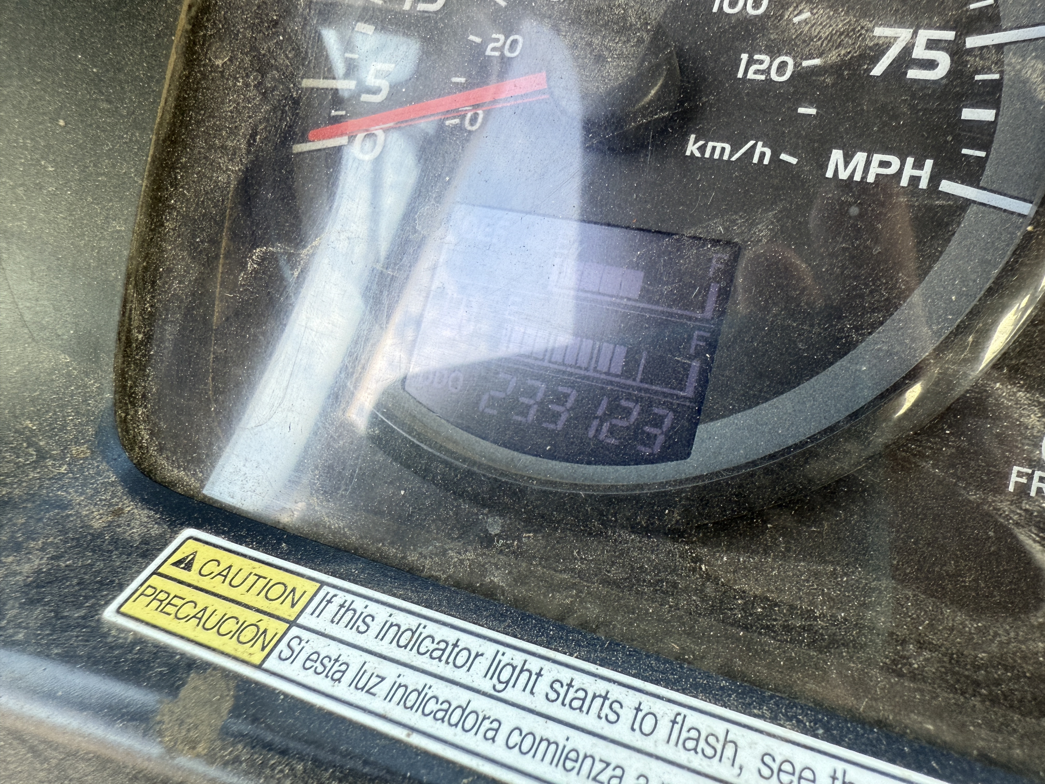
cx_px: 522
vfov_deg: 56.8
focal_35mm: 24
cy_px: 392
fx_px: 725
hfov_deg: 71.6
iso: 125
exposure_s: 1/99
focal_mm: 2.22
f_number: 2.2
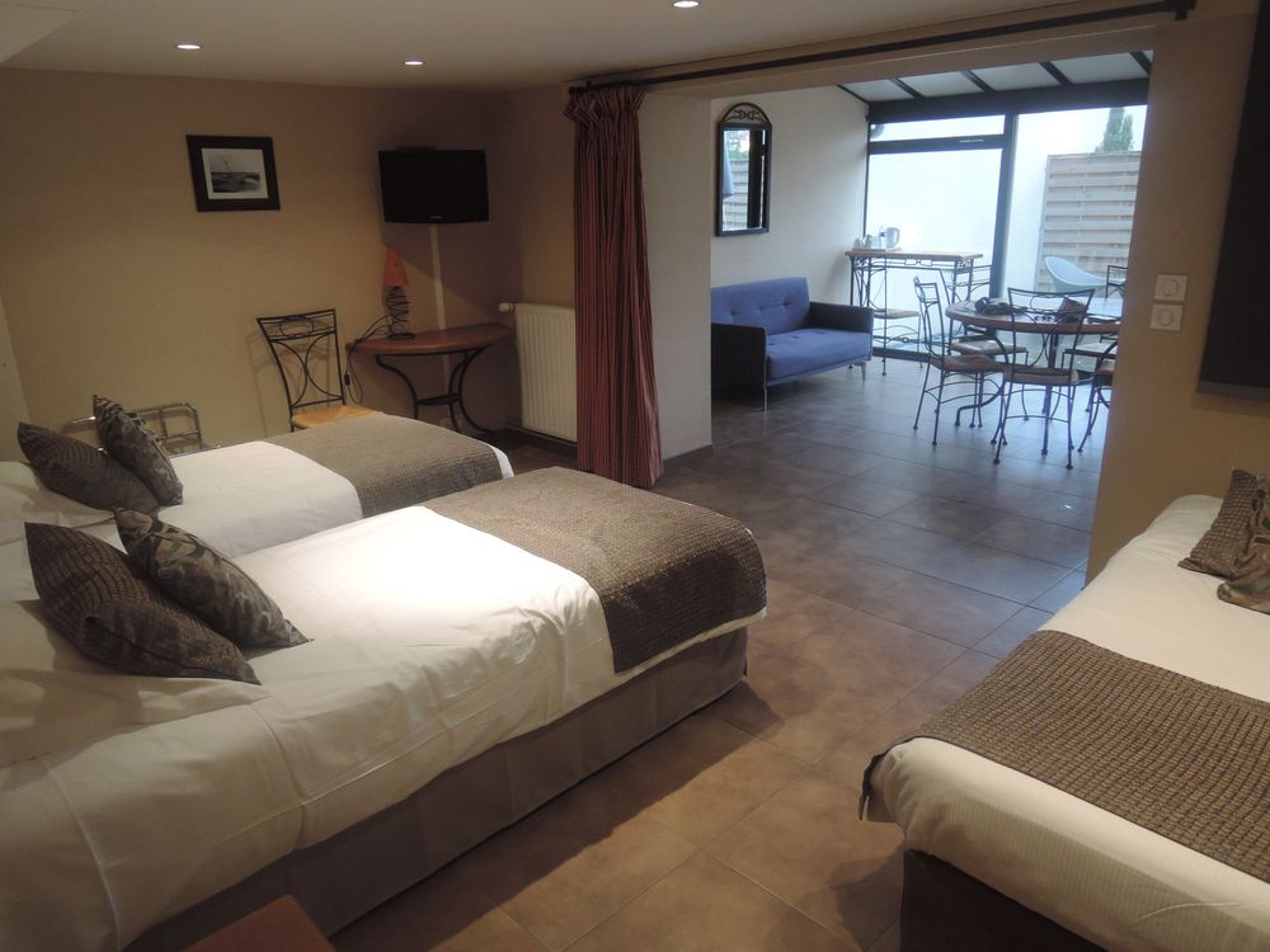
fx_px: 881
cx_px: 635
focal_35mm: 24
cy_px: 476
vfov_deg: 56.8
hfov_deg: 71.6
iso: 400
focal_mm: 5.1
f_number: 2.8
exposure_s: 1/30
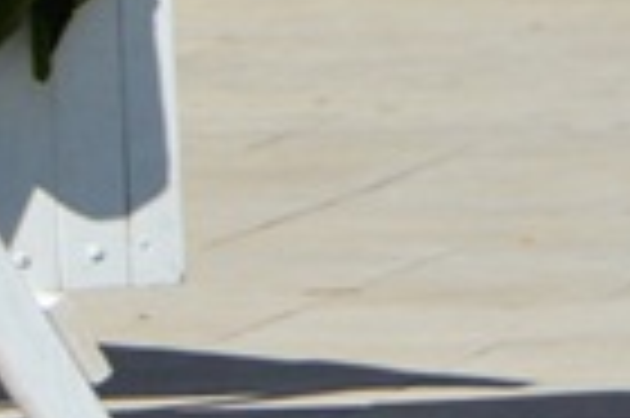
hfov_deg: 2.3
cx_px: -1192
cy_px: -153
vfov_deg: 1.6
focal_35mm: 879
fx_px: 15364
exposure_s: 1/3200
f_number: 7.1
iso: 640
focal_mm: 120
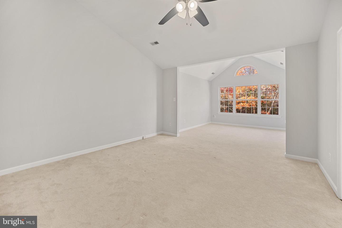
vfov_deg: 81.2
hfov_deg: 104.2
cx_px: 171
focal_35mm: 14
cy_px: 114
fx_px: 133
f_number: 4
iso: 100
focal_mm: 14
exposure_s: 1/25
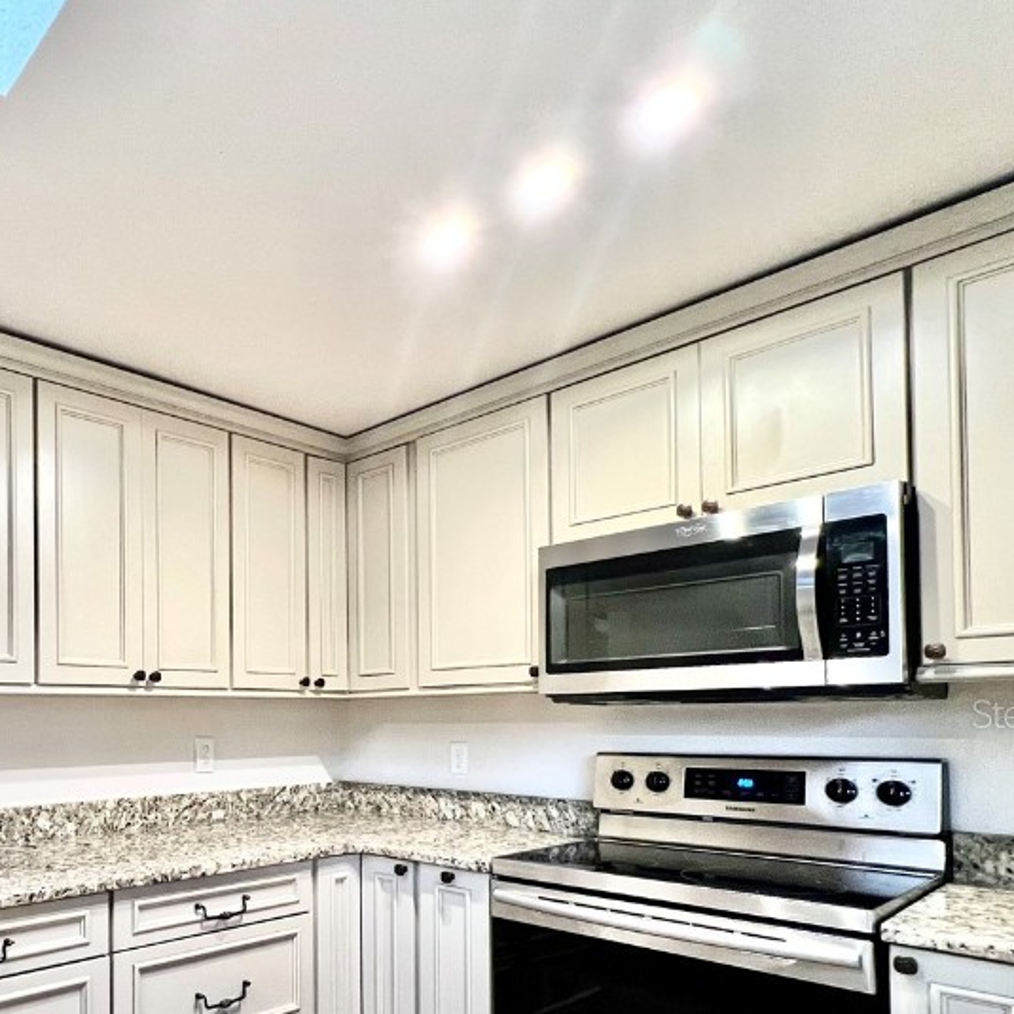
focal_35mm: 22
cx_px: 180
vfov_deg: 66.8
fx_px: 729
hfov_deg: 62.7
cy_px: 713
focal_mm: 1.57
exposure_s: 1/60
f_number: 1.8
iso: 400
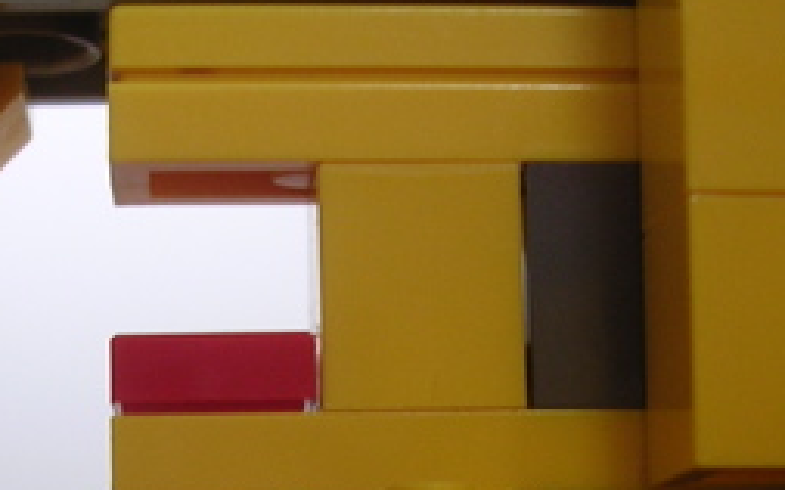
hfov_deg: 20.3
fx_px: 2182
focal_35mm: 102
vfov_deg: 12.5
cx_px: 270
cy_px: 602
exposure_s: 1/4.5
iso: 100
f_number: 2.8
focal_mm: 5.8
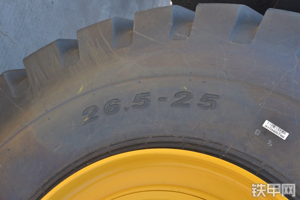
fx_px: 400
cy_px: 100
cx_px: 150
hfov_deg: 41.1
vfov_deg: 28.1
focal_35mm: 48
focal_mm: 32
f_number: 7.1
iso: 320
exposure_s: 1/200
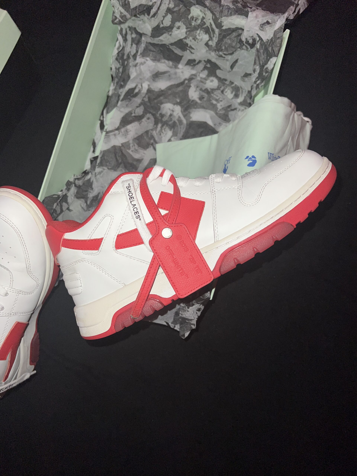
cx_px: 178
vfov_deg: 67.3
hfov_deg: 53.1
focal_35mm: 26
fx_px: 358
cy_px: 238
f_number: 1.5
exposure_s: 1/4
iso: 32
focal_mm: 5.7
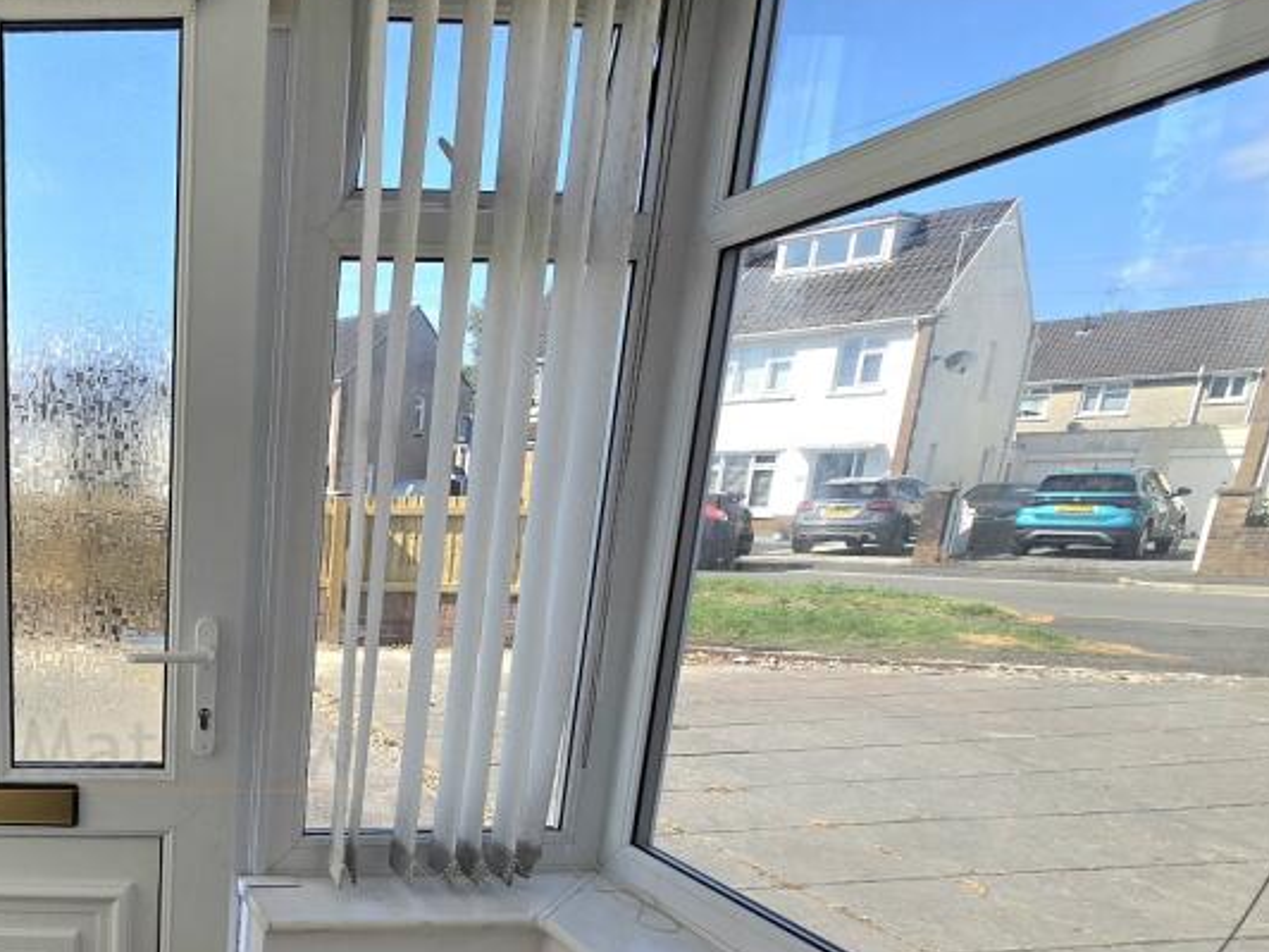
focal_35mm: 25
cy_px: 767
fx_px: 916
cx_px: 62
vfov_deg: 51.3
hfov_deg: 56.7
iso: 50
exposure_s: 1/1667
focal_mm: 2.2
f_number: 2.2
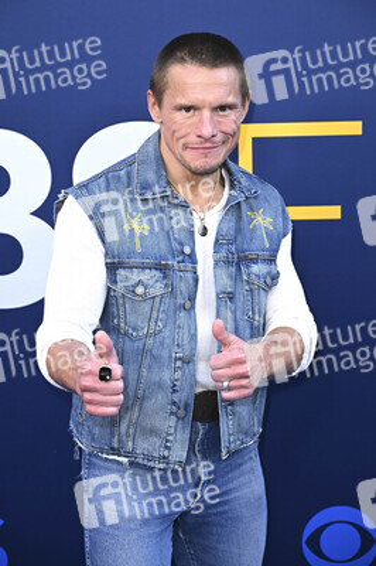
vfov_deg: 27.0
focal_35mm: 75
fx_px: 1177
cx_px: 188
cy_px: 283
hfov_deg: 18.2
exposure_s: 1/200
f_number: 5.6
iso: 800
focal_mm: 75
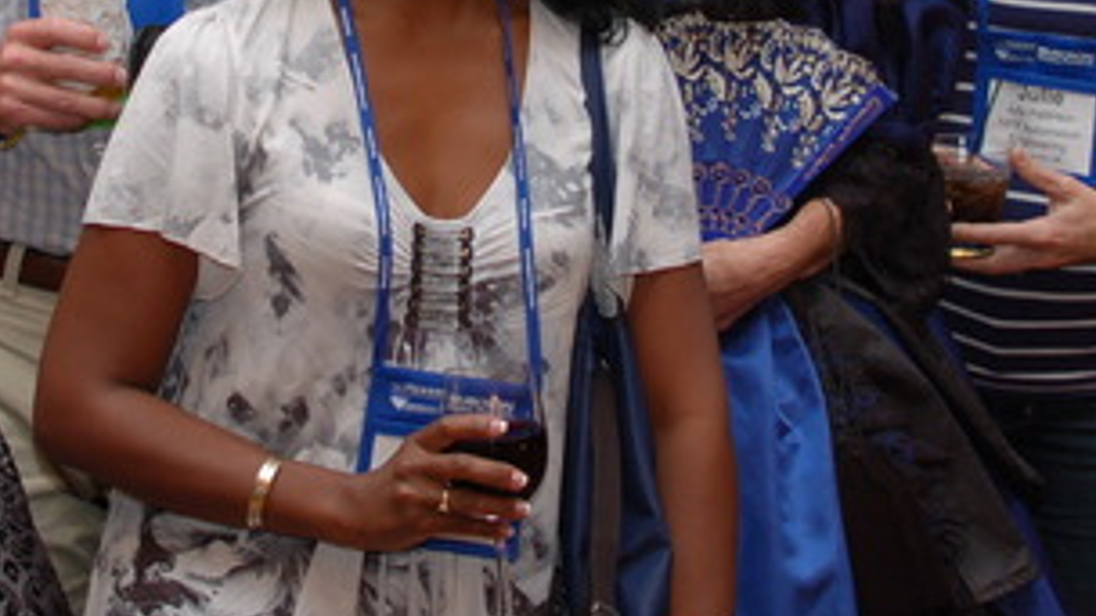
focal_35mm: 126
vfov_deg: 9.5
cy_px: -54
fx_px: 3668
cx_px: 418
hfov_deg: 17.0
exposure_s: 1/60
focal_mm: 35
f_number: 4
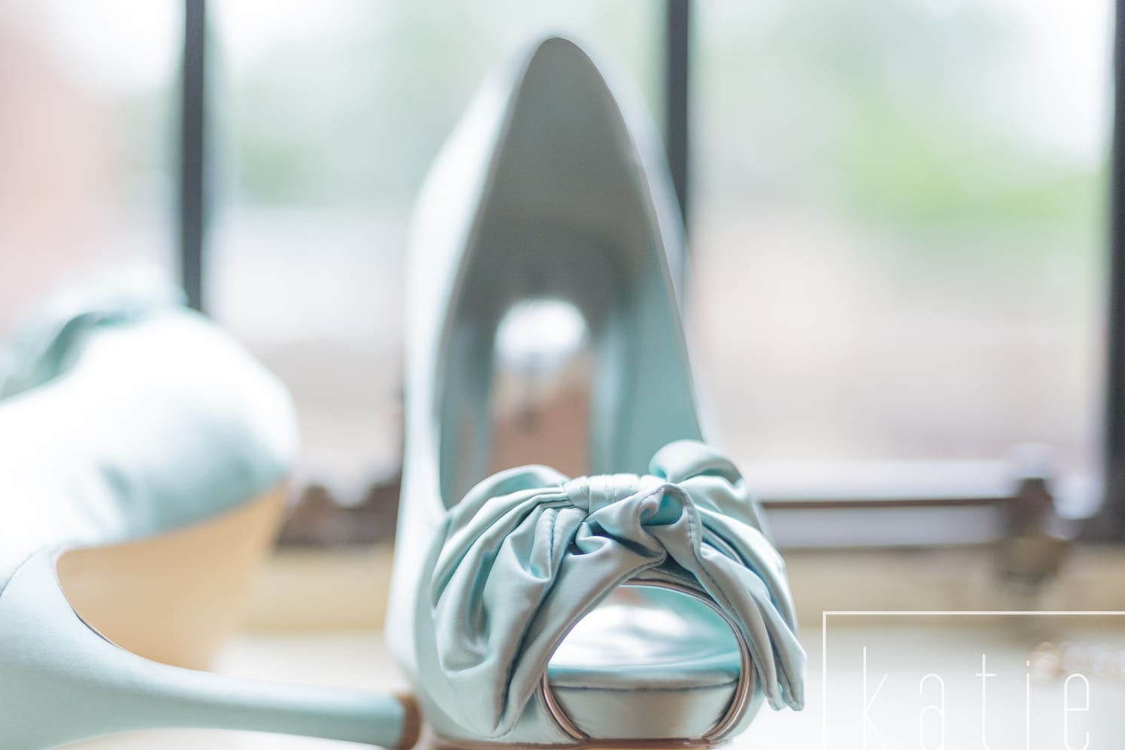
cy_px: 362
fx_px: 2156
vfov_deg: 19.7
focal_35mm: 69
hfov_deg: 29.0
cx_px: 374
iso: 800
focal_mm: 50
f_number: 2
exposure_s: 1/8000
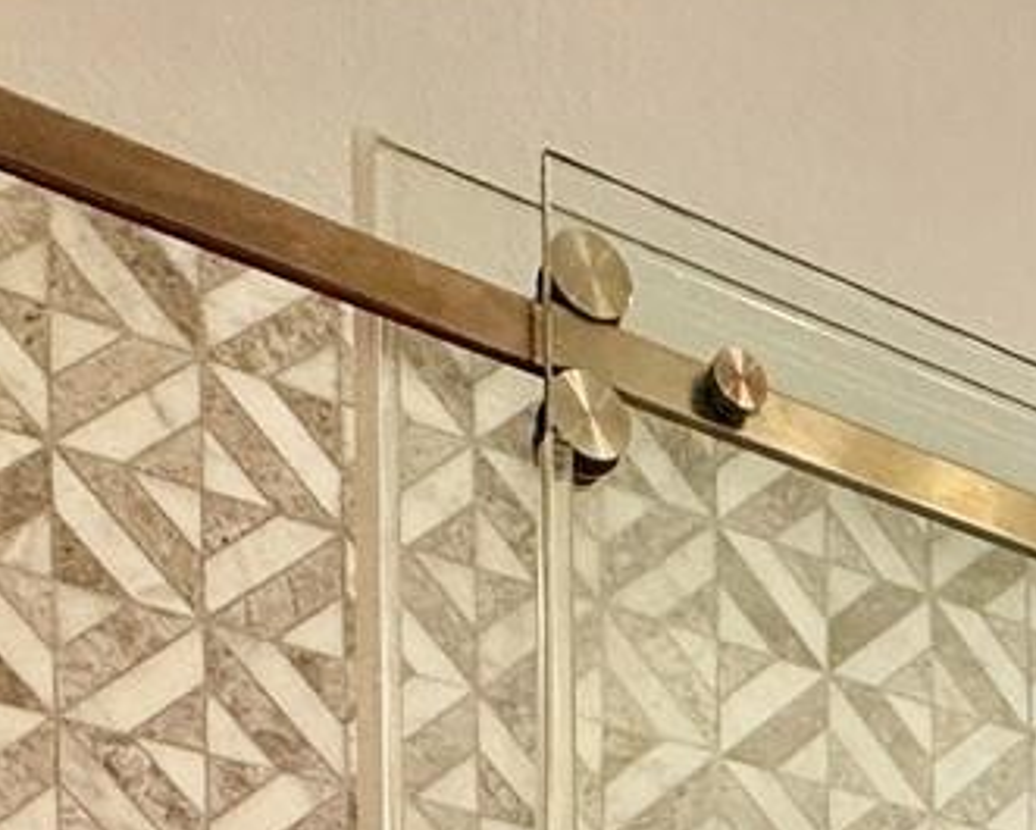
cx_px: 1243
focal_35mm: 66
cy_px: 1845
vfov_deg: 15.7
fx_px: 2024
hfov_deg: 25.7
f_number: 2.2
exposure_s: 1/120
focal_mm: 2.22
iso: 160
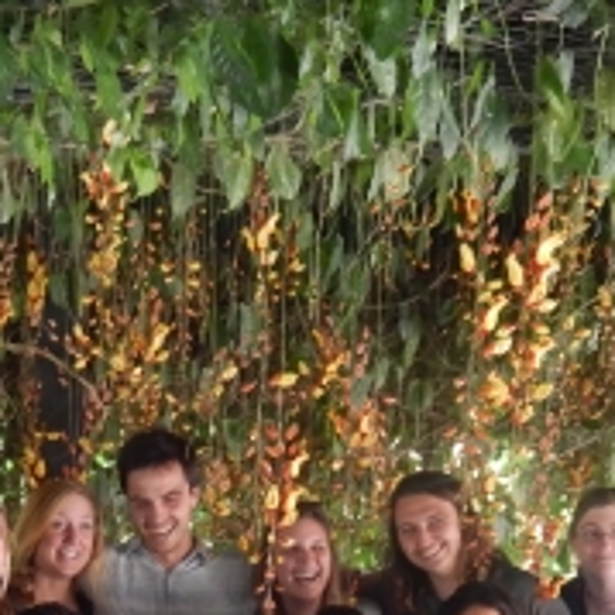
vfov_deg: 21.6
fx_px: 1487
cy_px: 752
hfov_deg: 23.0
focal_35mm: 74
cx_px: 103
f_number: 3.4
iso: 360
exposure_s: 1/30
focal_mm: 4.5
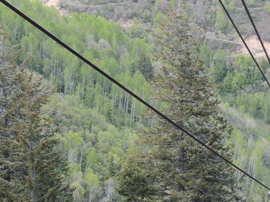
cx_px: 318
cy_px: 177
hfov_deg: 15.2
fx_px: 975
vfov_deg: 11.8
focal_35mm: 125
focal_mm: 7.6
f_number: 3.4
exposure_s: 1/160
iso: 100
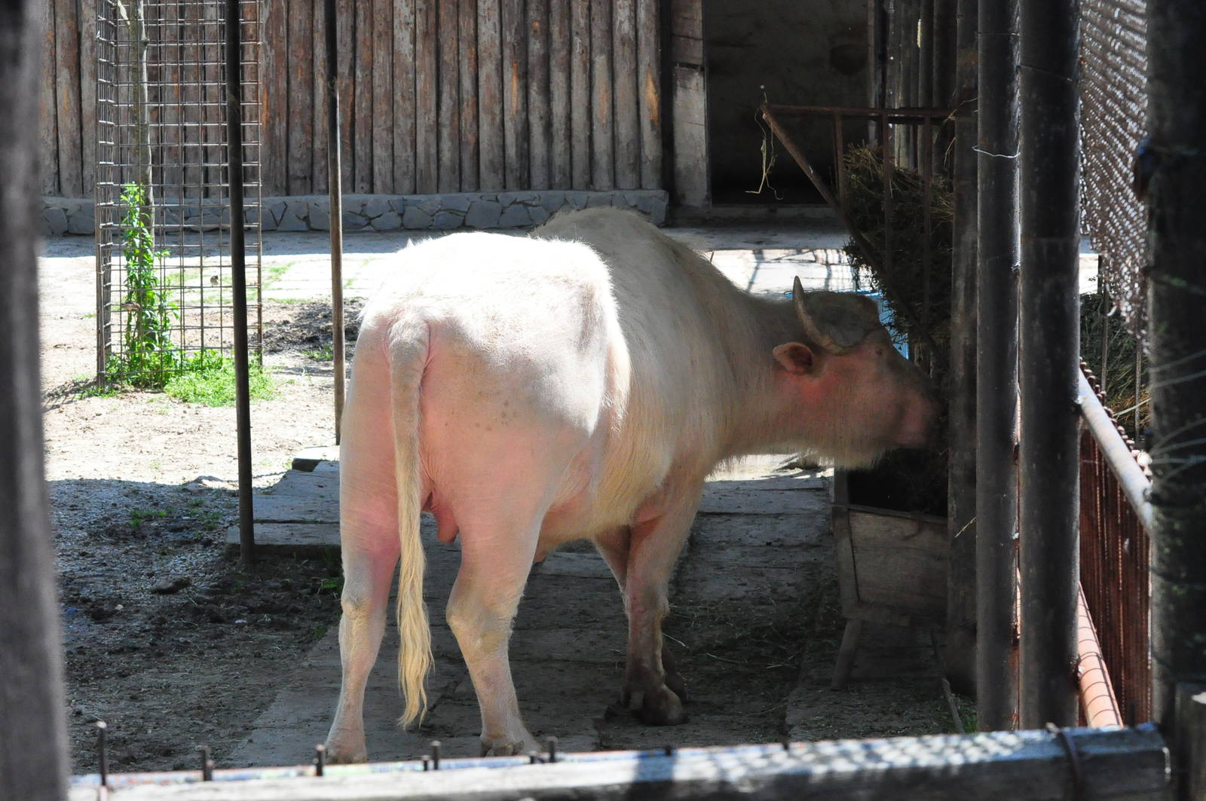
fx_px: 3514
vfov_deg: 13.0
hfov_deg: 19.5
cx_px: 603
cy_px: 400
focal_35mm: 105
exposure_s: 1/1250
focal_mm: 70
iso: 3200
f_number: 9
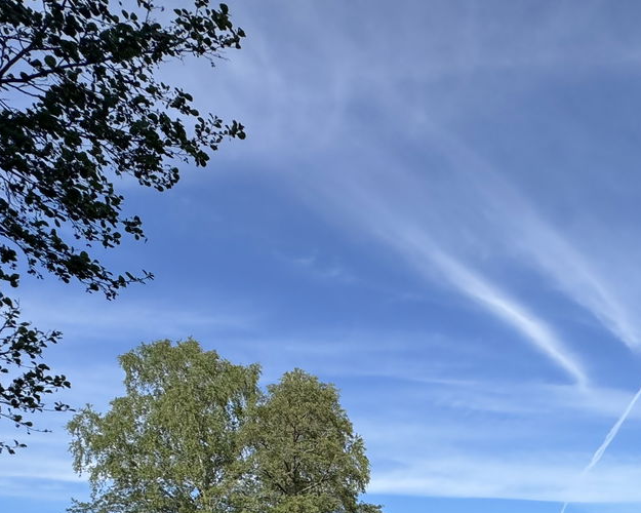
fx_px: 664
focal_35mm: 35
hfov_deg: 44.8
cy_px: 558
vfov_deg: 36.2
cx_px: 622
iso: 40
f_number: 2.2
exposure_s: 1/1536
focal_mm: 2.22
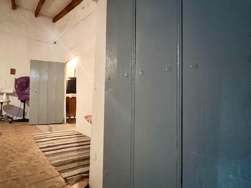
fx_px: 131
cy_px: 96
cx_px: 97
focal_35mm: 18
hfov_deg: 86.3
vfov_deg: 71.6
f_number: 1.8
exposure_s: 1/25
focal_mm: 1.57
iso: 1000
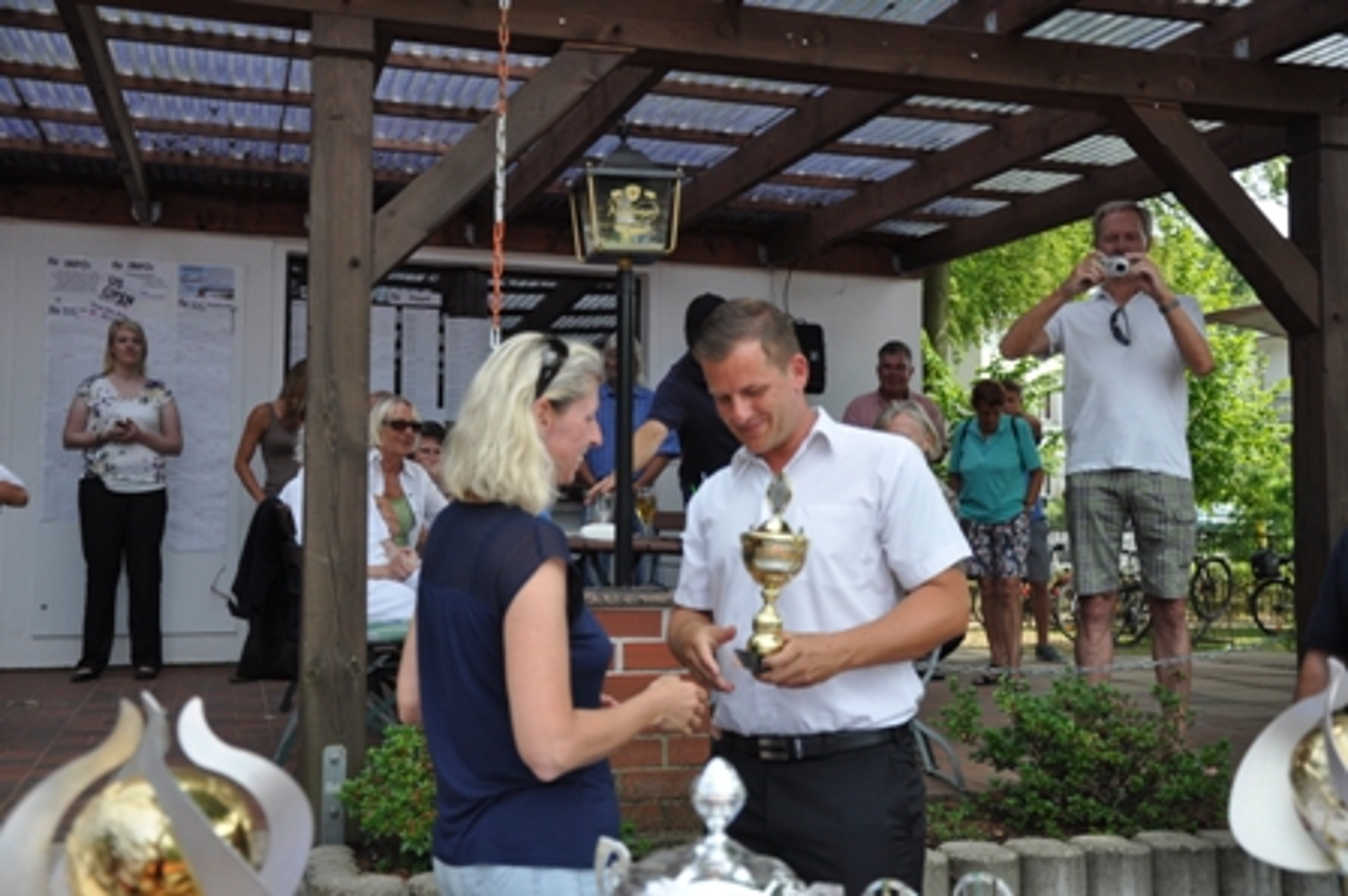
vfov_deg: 34.2
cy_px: 448
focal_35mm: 39
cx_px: 674
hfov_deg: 49.6
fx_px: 1459
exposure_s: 1/1000
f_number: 4
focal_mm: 26
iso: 400
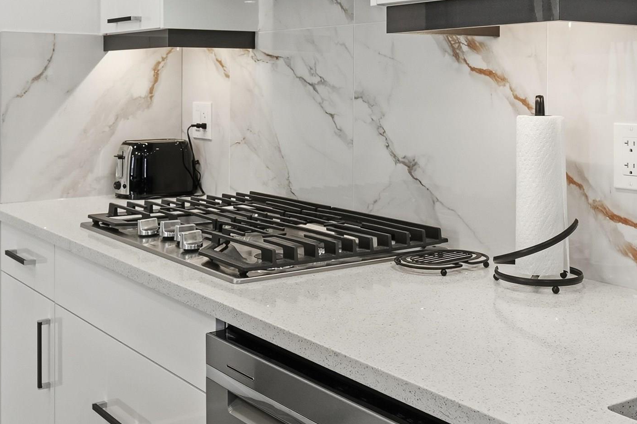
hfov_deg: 41.8
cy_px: 92
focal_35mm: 47
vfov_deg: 28.0
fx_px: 833
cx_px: 294
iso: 100
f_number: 8
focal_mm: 21.5
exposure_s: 1/30
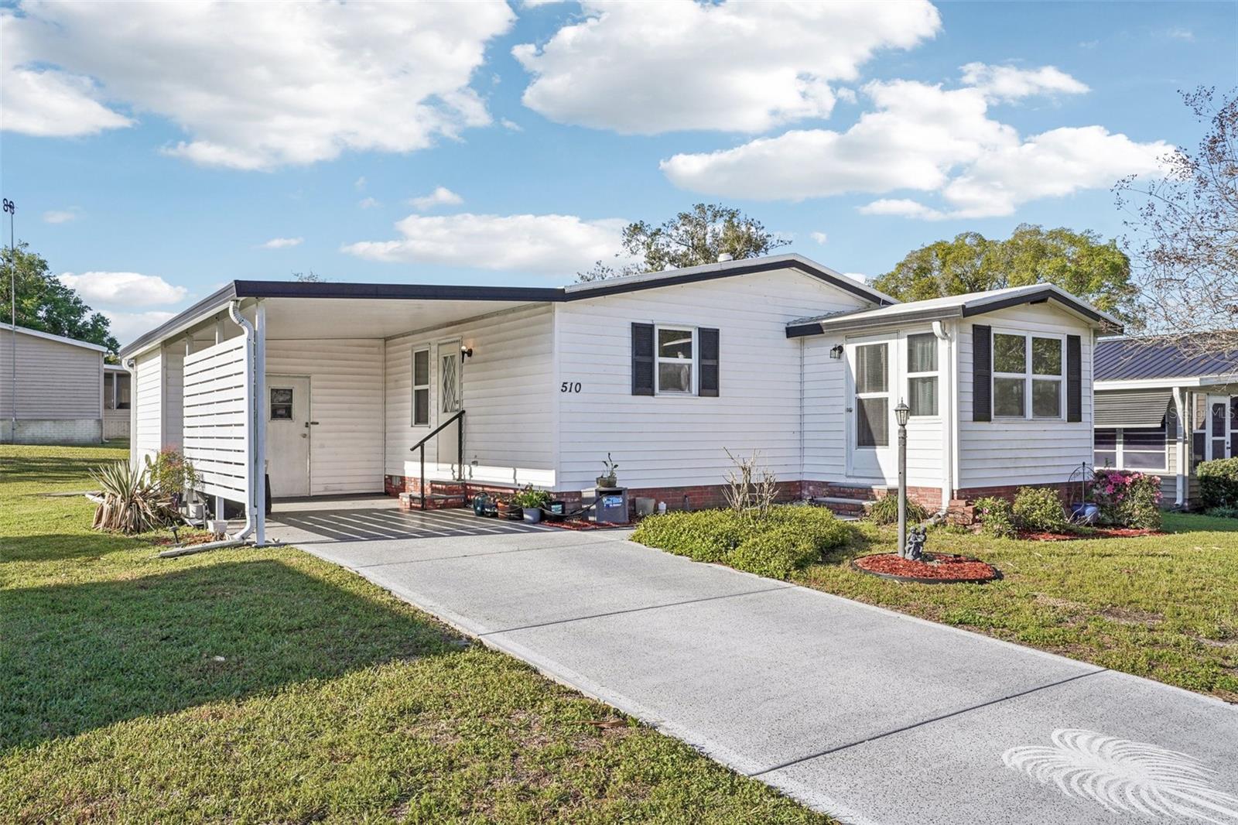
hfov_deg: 69.4
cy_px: 412
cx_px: 619
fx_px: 894
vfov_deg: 49.5
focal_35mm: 26
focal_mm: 26
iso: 100
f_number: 18
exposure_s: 1/60
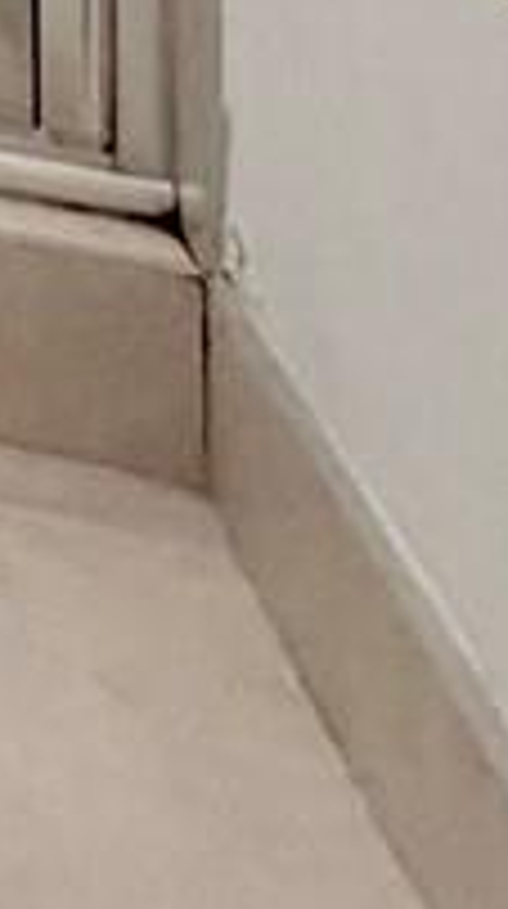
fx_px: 2910
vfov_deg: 13.7
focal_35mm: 121
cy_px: -1166
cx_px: -2491
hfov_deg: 5.3
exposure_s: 1/60
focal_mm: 2.22
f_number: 2.2
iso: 200
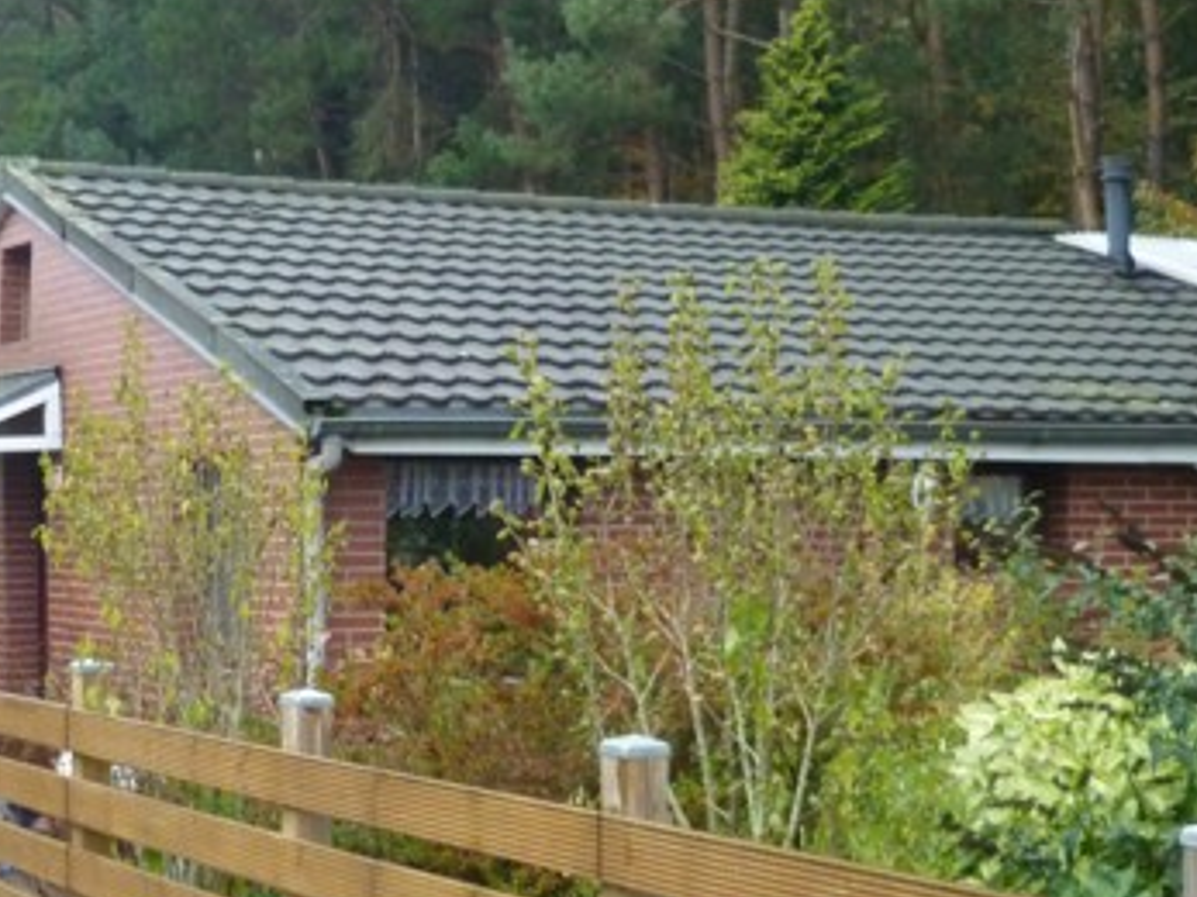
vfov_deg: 20.4
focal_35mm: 72
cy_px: 562
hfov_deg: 26.9
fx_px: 2489
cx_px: 386
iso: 400
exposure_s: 1/25
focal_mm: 6.4
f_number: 3
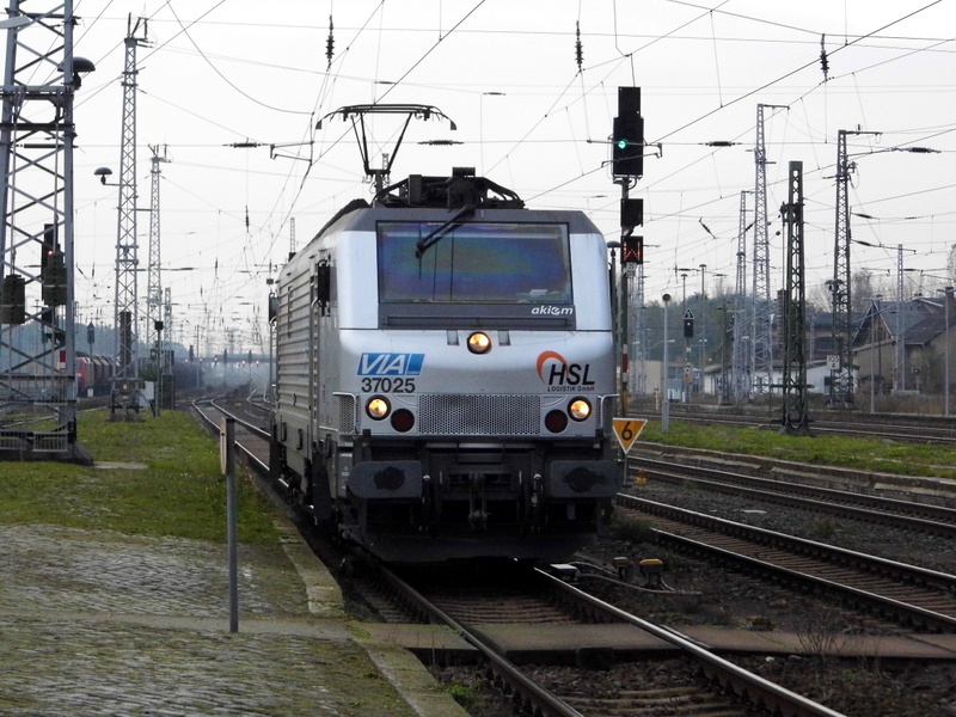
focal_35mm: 132
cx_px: 478
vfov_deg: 11.2
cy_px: 358
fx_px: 3645
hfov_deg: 14.9
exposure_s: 1/346
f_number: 4.7
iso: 400
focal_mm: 23.6
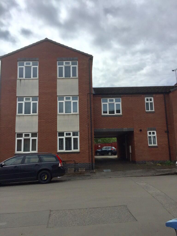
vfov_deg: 61.7
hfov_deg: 48.2
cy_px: 118
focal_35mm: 29
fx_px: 198
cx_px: 88
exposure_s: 1/6623
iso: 32
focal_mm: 4.15
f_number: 2.2
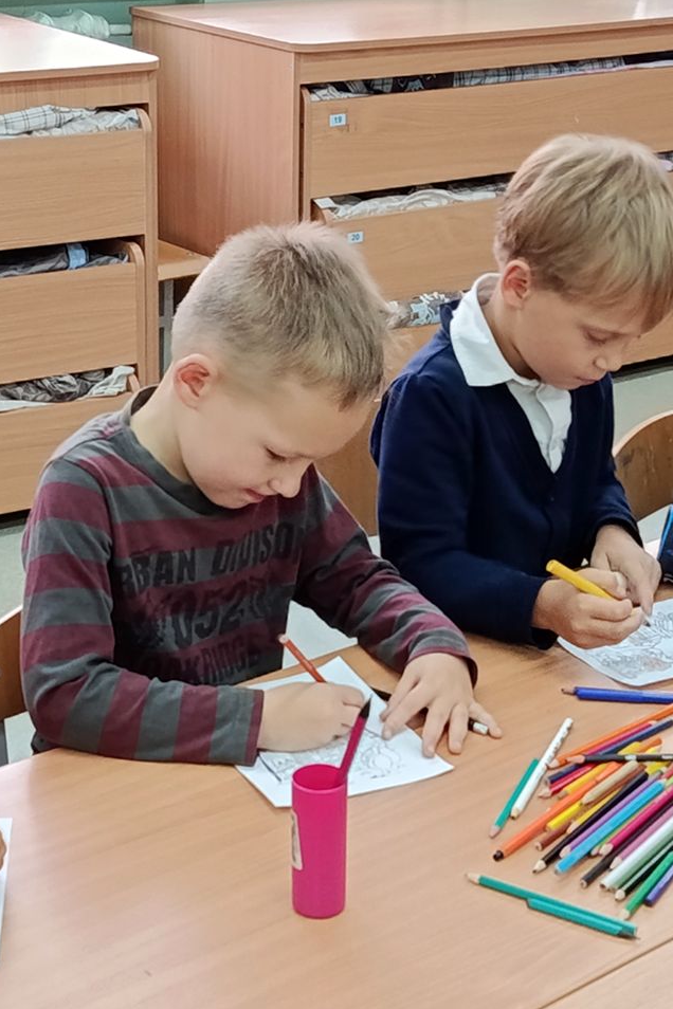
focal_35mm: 67
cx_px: 317
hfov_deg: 20.3
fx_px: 1879
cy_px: 503
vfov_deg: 30.1
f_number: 1.7
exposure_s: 1/100
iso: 1119
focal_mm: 5.24
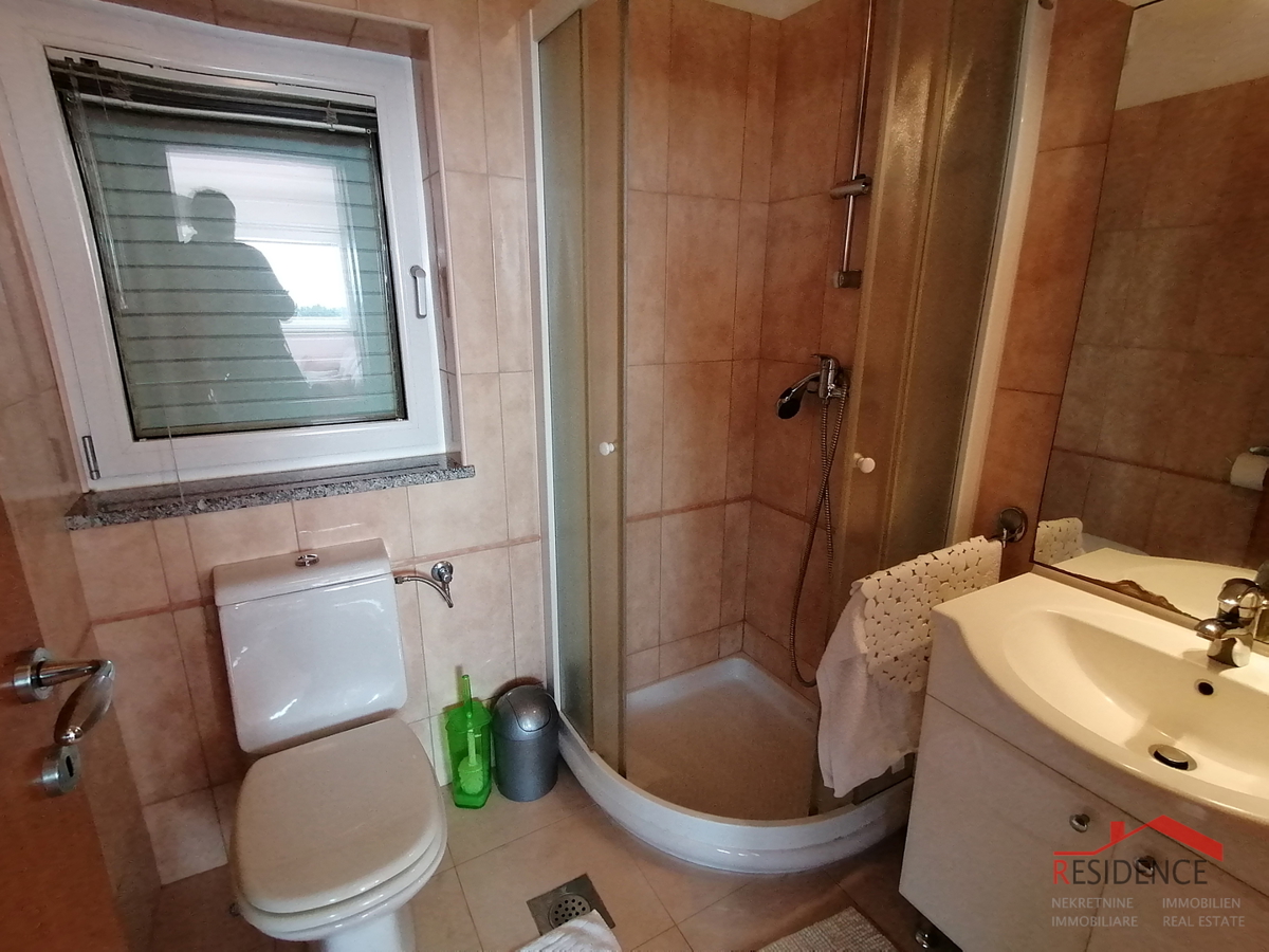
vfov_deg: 74.7
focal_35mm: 17
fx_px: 623
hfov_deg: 91.0
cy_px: 476
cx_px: 634
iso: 125
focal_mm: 2.7
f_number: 2.4
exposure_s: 1/50
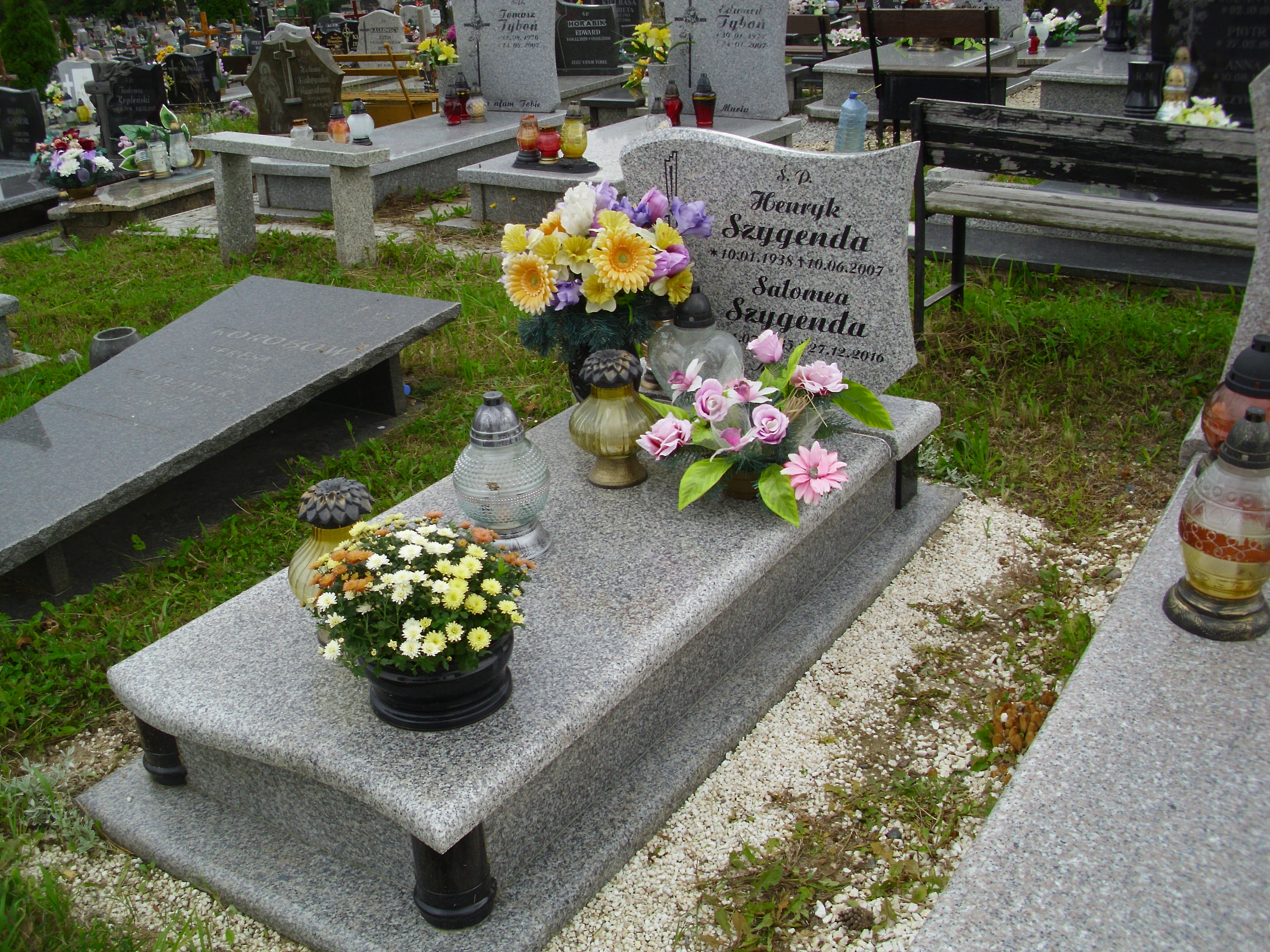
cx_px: 635
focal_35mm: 35
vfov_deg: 40.7
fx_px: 1284
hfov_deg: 52.6
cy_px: 476
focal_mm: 6.2
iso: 50
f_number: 3
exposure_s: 1/267
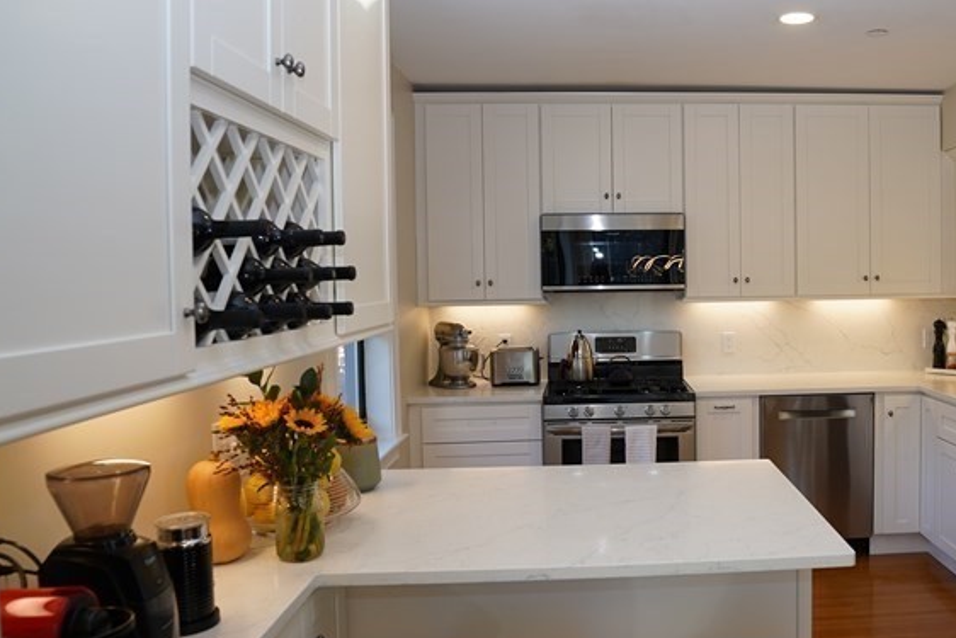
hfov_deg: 58.5
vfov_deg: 42.3
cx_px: 660
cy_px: 307
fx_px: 823
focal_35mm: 31
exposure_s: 1/160
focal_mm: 17
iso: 320
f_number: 4
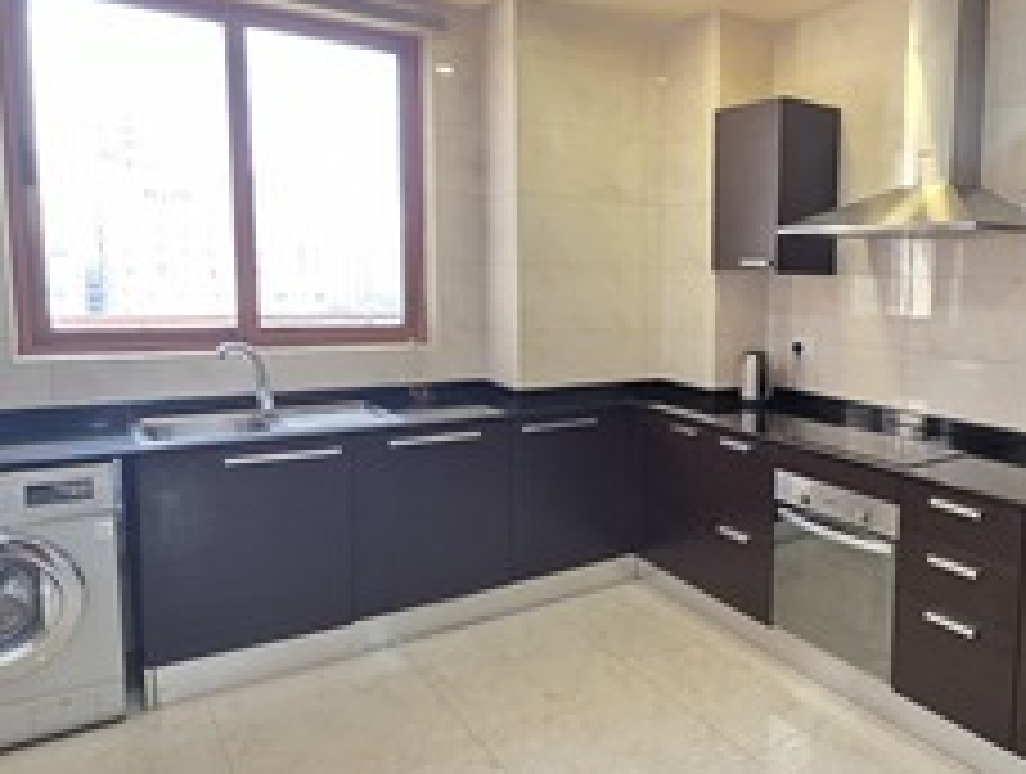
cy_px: 380
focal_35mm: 26
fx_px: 772
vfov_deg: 53.2
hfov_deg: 61.9
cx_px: 812
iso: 250
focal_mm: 2.2
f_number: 1.9
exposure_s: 1/100
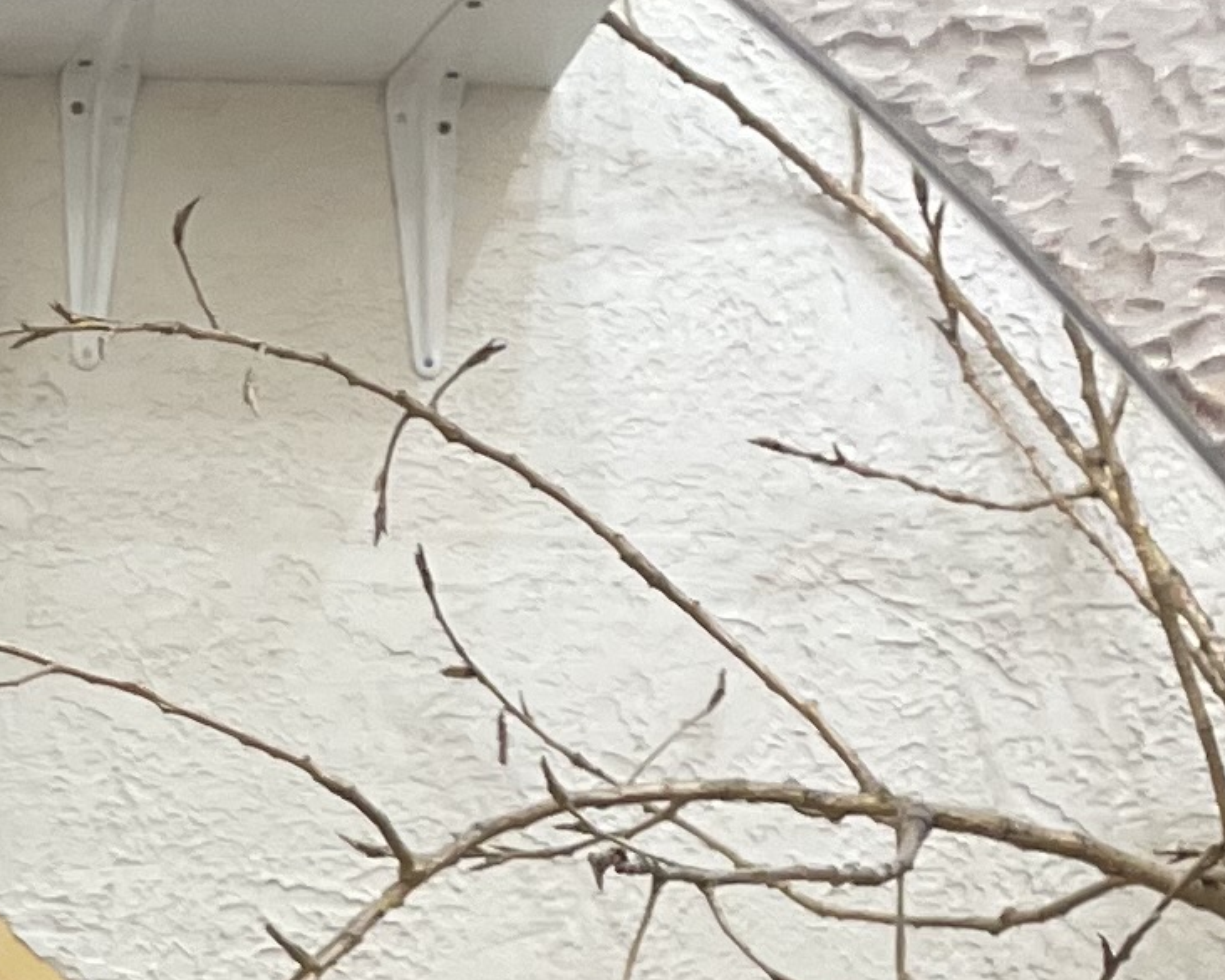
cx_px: -536
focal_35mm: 140
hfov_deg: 13.1
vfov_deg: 10.1
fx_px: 5076
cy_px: 2029
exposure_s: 1/100
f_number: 1.6
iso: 100
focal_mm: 4.2
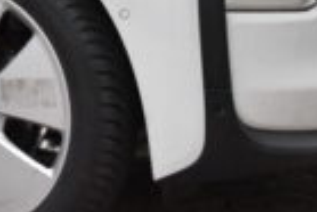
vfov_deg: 9.4
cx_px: -153
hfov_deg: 13.6
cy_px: -114
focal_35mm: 142
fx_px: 1252
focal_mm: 22
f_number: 2.8
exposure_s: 1/640
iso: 800
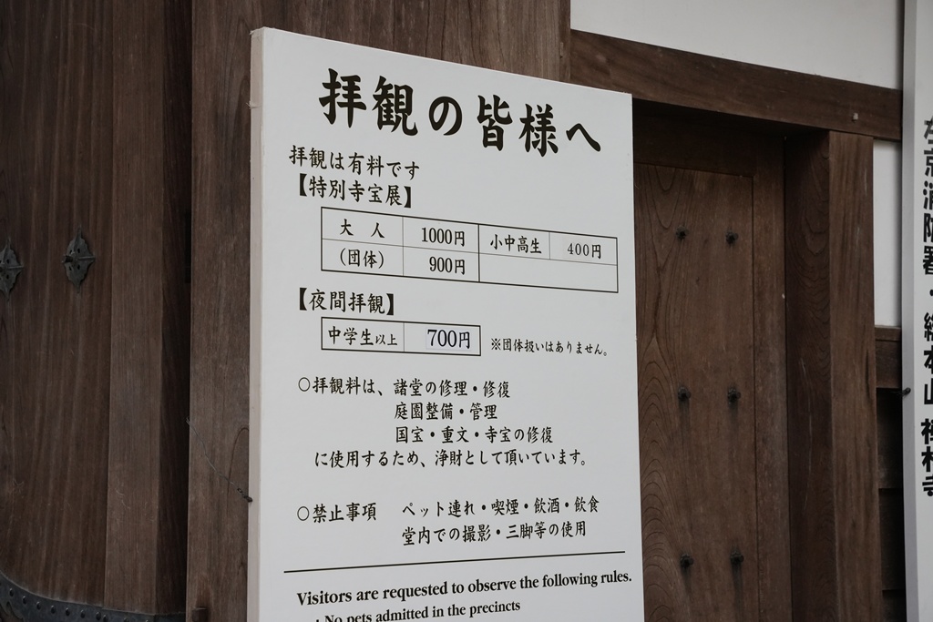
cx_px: 466
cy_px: 311
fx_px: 1814
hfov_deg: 28.8
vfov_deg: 19.5
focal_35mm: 70
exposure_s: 1/640
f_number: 8
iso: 3200
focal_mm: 70
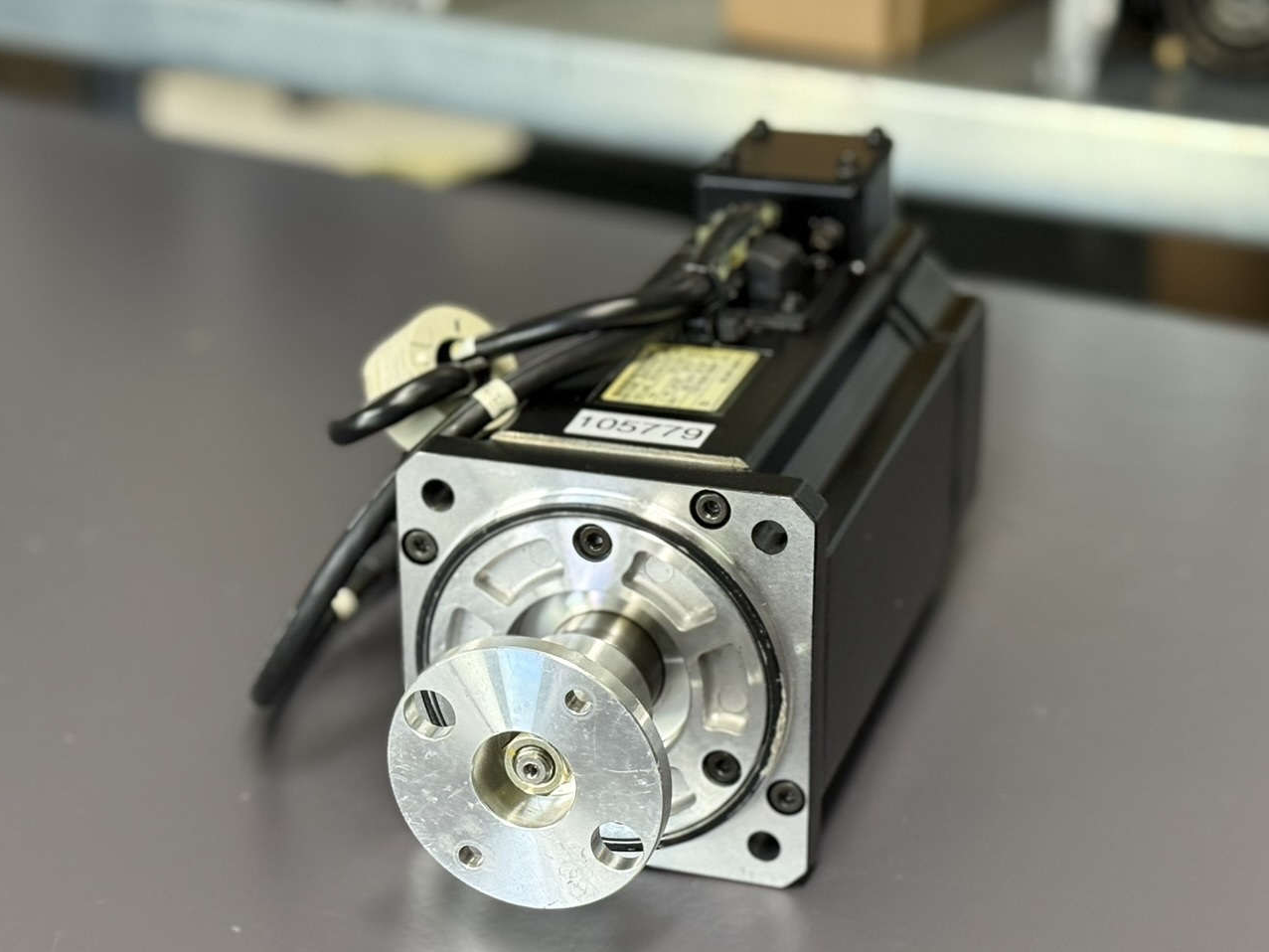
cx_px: 577
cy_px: 564
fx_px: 2823
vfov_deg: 19.1
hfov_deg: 25.3
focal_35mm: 77
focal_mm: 6.76
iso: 250
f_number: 1.78
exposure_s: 1/50
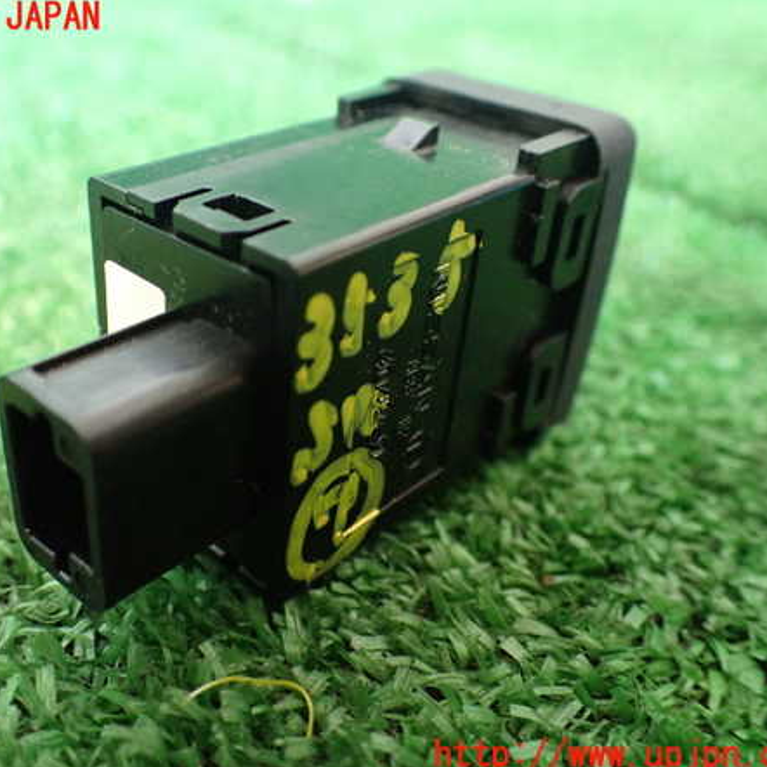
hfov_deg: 45.8
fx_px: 902
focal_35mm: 36
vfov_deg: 46.0
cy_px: 387
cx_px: 305
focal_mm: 5.4
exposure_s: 1/50
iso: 800
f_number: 2.3
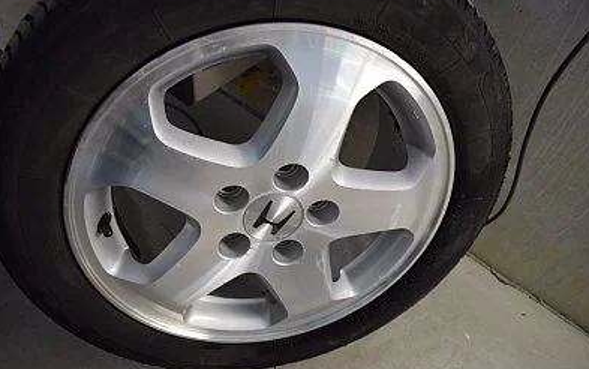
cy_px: 176
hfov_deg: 66.4
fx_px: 450
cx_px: 295
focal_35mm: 28
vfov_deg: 44.6
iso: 400
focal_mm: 18
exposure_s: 1/60
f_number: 4
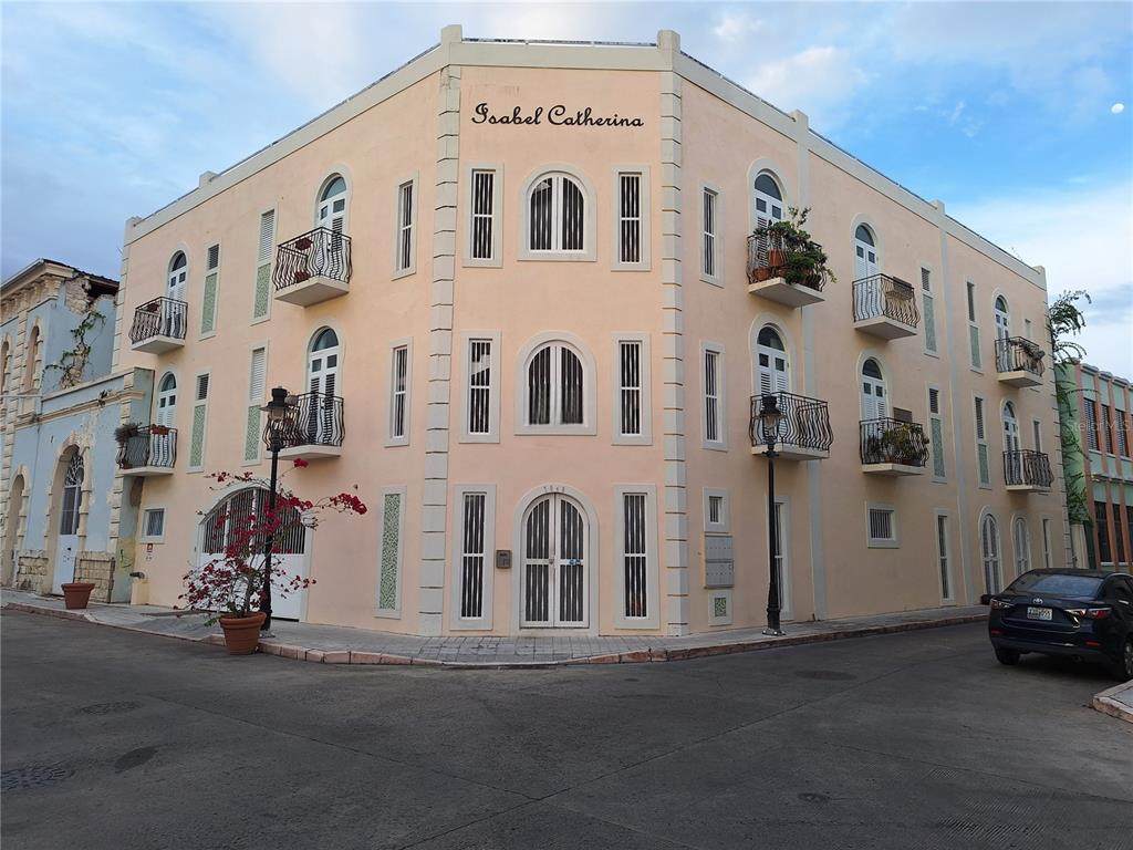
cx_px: 566
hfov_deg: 73.9
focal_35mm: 23
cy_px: 425
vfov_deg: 58.9
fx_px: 753
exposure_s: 1/417
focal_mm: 5.54
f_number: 1.8
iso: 40
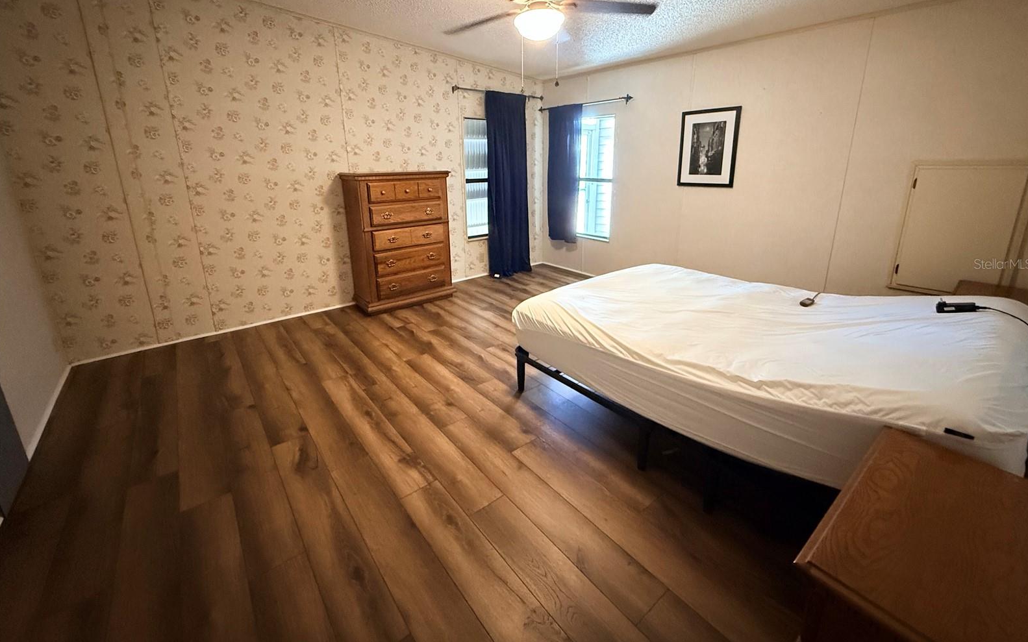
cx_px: 516
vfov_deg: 74.1
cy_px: 264
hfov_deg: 101.5
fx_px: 420
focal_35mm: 15
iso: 1000
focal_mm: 2.22
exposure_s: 1/40
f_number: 2.2
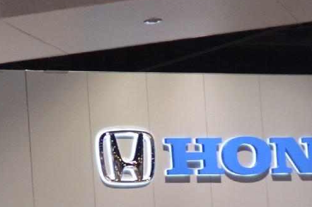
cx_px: -177
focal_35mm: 197
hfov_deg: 10.1
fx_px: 1704
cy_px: 271
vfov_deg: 6.9
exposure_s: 1/80
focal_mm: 26
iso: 1600
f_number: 2.8
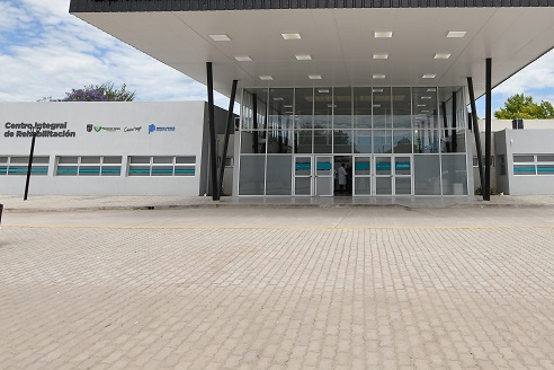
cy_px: 87
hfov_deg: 68.2
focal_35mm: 26
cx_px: 351
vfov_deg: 47.5
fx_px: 400
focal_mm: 11
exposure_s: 1/800
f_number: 5.6
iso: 100
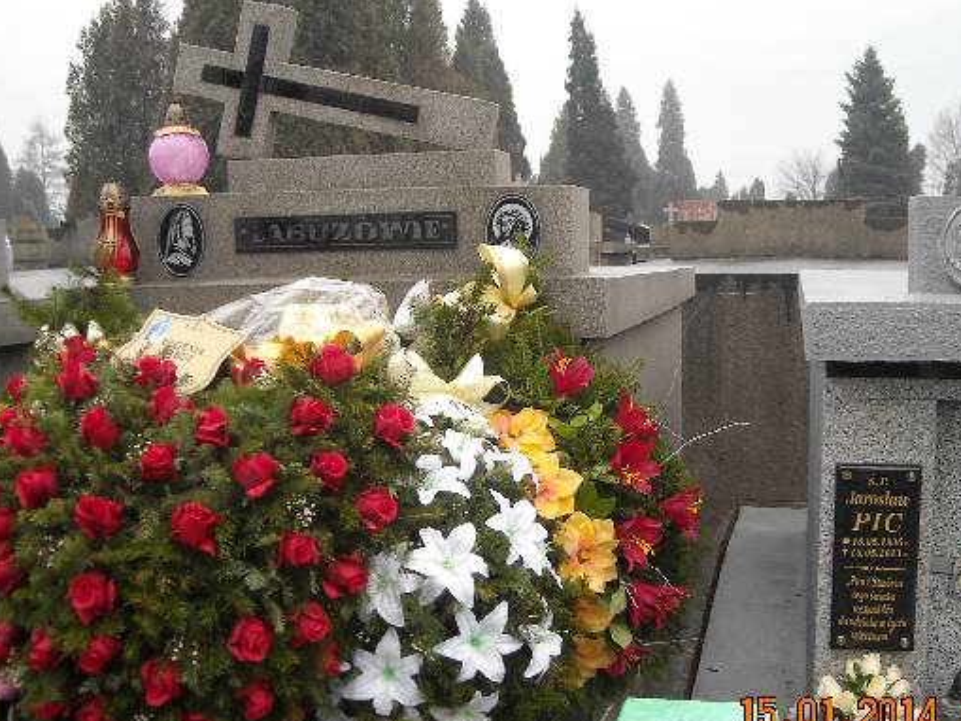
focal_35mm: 44
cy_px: 357
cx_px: 504
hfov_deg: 42.9
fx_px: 1222
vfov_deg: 32.9
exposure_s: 1/57
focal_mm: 5.7
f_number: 2.8
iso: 84
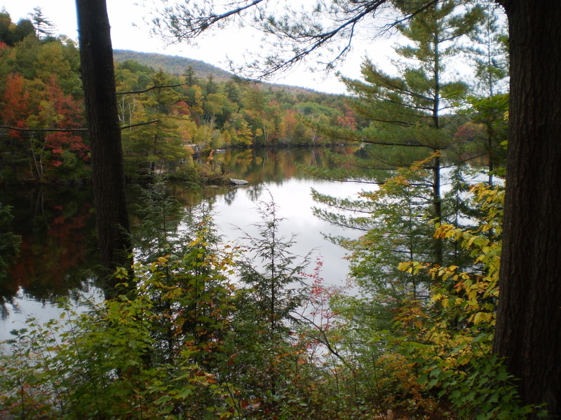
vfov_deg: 39.7
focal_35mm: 36
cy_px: 210
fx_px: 583
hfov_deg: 51.4
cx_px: 280
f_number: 3.1
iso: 64
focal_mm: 6.3
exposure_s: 1/160
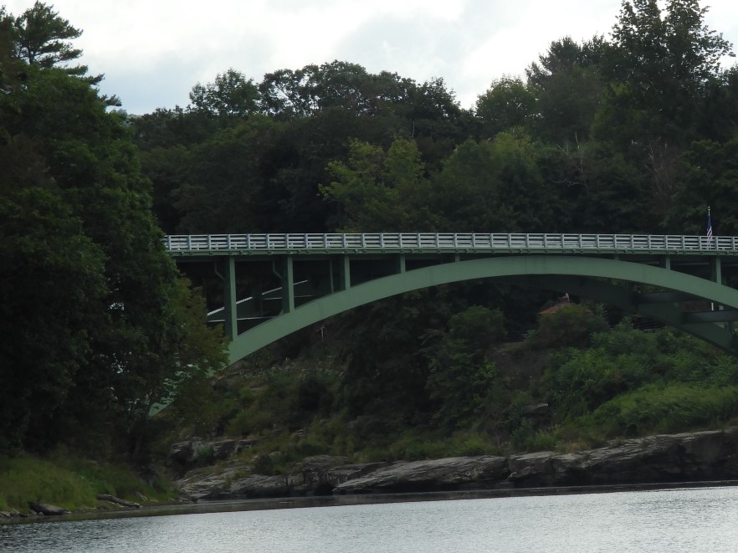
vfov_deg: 5.1
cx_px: 589
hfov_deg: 6.7
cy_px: 217
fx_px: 6266
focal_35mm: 294
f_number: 5.3
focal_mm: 32.2
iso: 100
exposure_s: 1/400
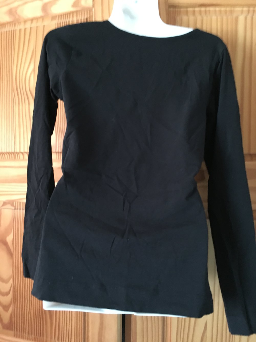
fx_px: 286
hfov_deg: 48.2
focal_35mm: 29
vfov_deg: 61.7
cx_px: 128
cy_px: 171
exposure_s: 1/17
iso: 500
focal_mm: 4.15
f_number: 2.2
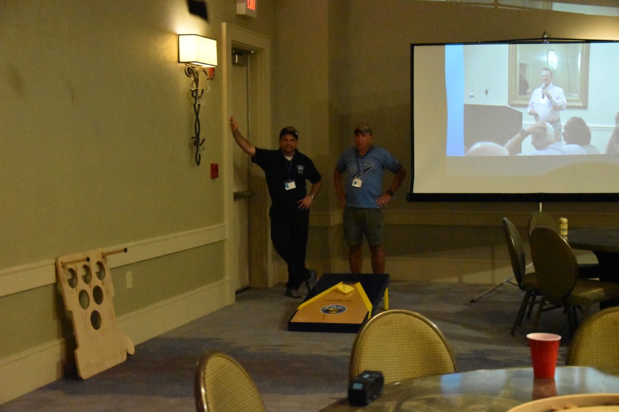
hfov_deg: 35.1
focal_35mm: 57
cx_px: 310
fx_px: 980
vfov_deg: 23.8
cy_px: 206
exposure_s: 1/60
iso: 12800
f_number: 4.5
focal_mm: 38
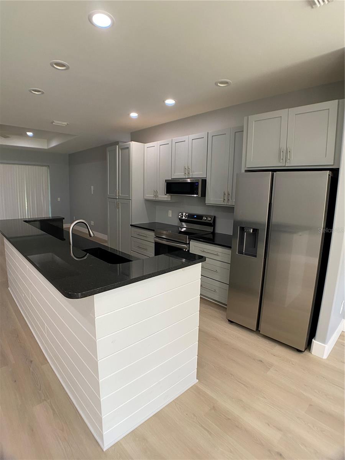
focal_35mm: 26
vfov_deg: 67.3
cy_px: 230
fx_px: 346
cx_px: 172
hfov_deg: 53.1
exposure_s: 1/60
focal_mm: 4.25
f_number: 1.8
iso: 100
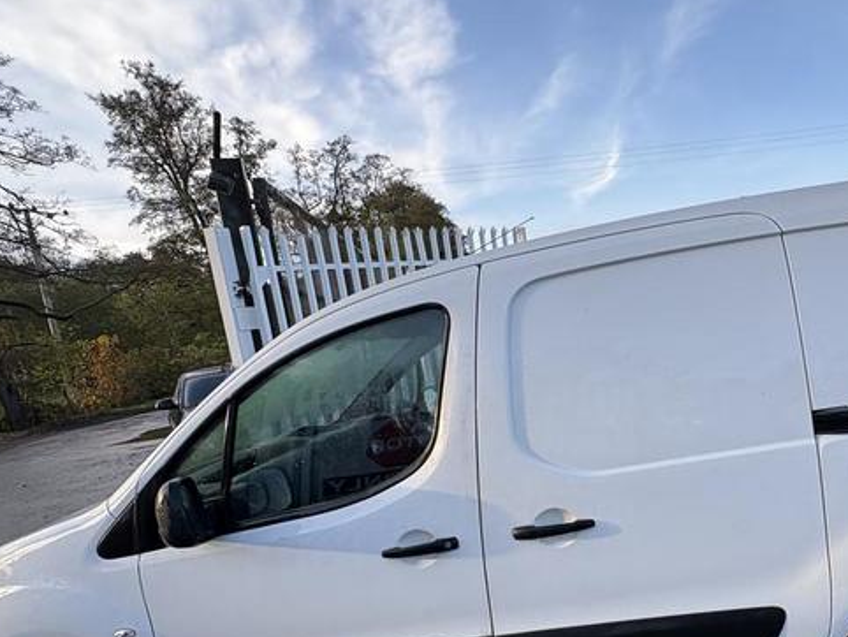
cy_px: 435
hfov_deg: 64.8
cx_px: 591
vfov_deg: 51.9
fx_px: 637
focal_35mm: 26
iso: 40
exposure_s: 1/375
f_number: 2.2
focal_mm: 2.22
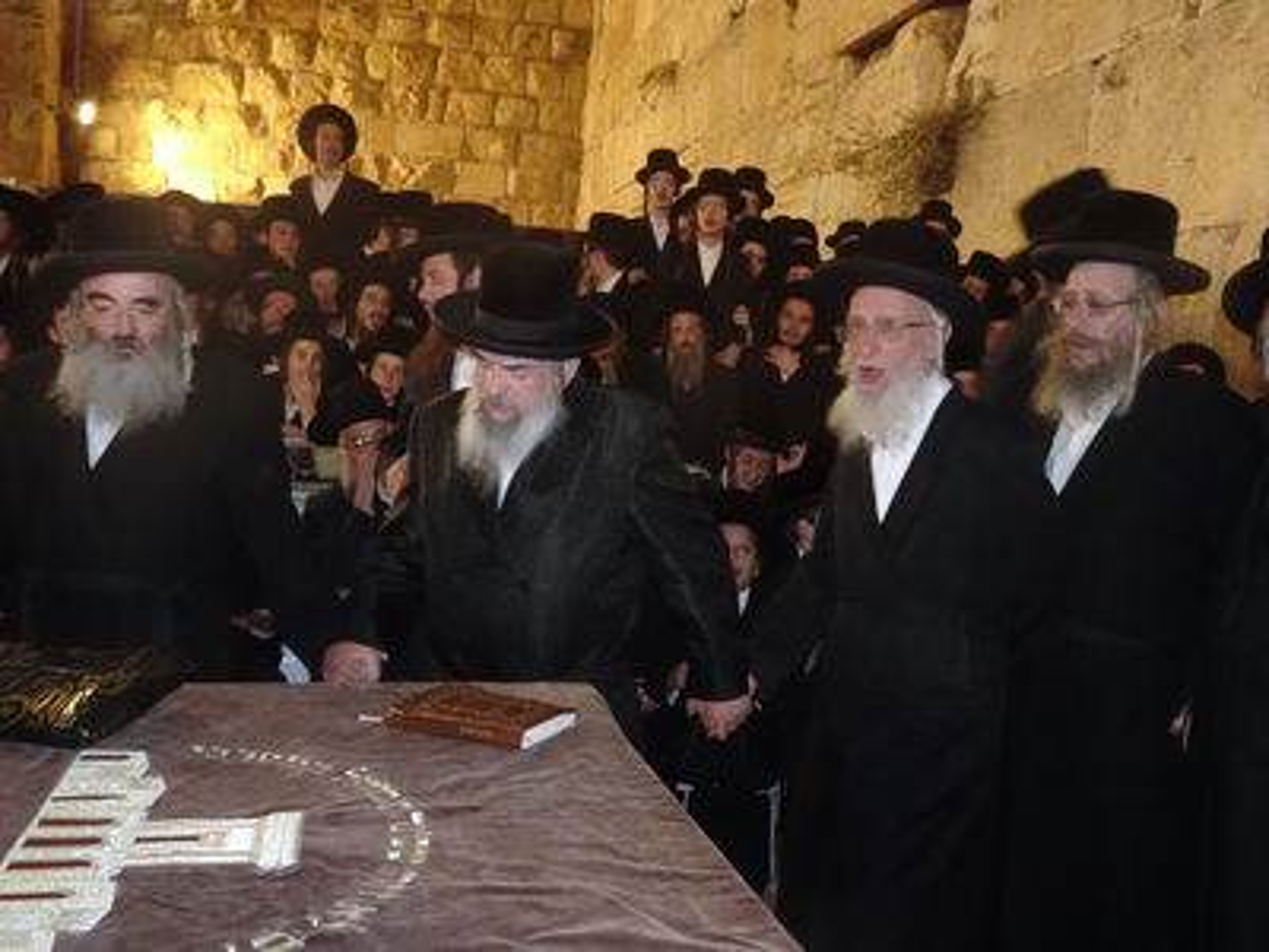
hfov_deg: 52.6
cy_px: 476
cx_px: 634
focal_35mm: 35
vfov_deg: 40.7
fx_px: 1283
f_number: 4
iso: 800
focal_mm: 5.9
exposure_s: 1/40
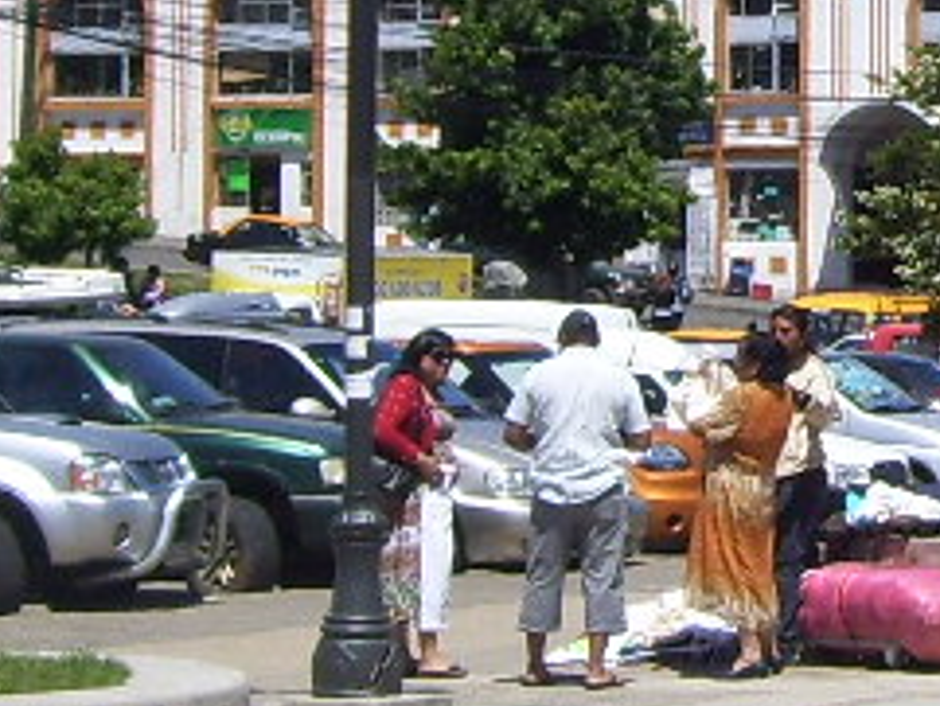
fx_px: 4863
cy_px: 23
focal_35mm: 179
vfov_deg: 8.3
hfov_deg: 10.9
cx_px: 1014
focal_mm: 6
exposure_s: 1/800
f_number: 4.8
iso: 80
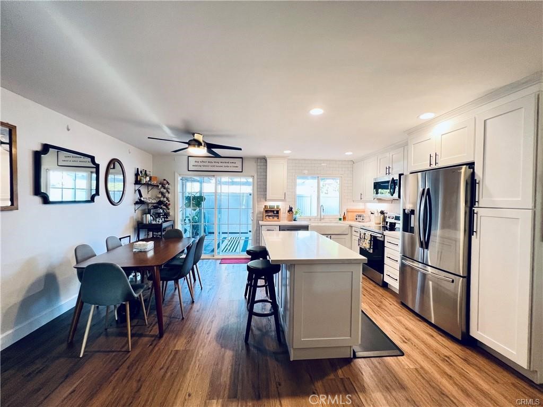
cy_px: 204
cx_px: 272
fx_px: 204
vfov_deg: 89.9
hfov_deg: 106.2
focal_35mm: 13
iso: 250
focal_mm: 1.57
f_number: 1.8
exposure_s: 1/60
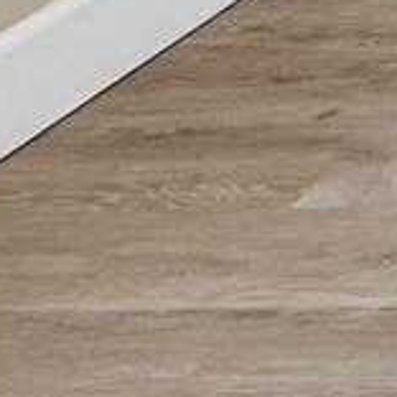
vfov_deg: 9.7
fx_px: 1804
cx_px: 1438
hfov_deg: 8.6
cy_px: -794
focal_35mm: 139
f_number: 7.1
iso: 200
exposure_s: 1/30
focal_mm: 16
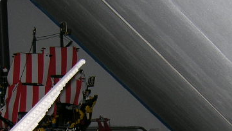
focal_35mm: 105
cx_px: 150
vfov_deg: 11.2
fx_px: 646
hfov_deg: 20.3
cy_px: 175
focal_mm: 5.7
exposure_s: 1/60.1
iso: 50
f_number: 2.9
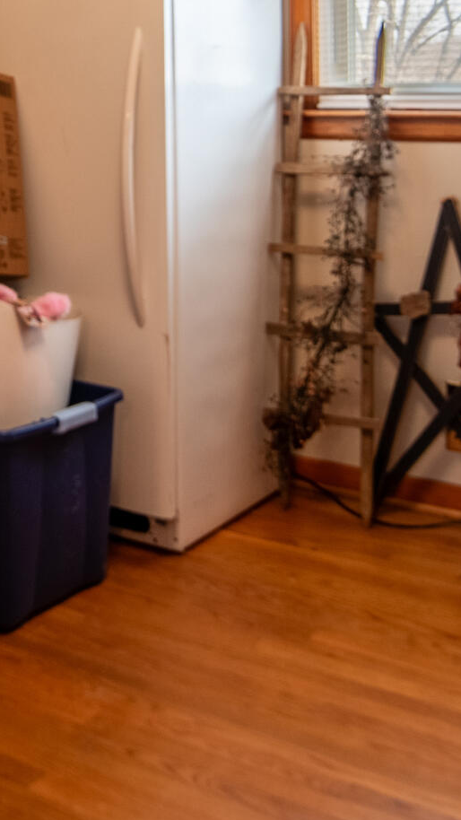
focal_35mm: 55
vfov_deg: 35.7
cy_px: 86
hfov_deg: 21.1
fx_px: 1195
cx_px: 10
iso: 400
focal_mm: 16
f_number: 4
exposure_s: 1/250
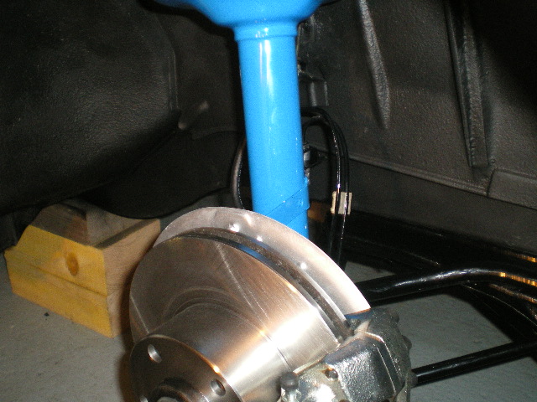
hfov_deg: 49.0
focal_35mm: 38
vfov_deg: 37.7
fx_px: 589
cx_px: 268
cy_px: 201
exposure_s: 1/50
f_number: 3.1
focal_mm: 6.3
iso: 400
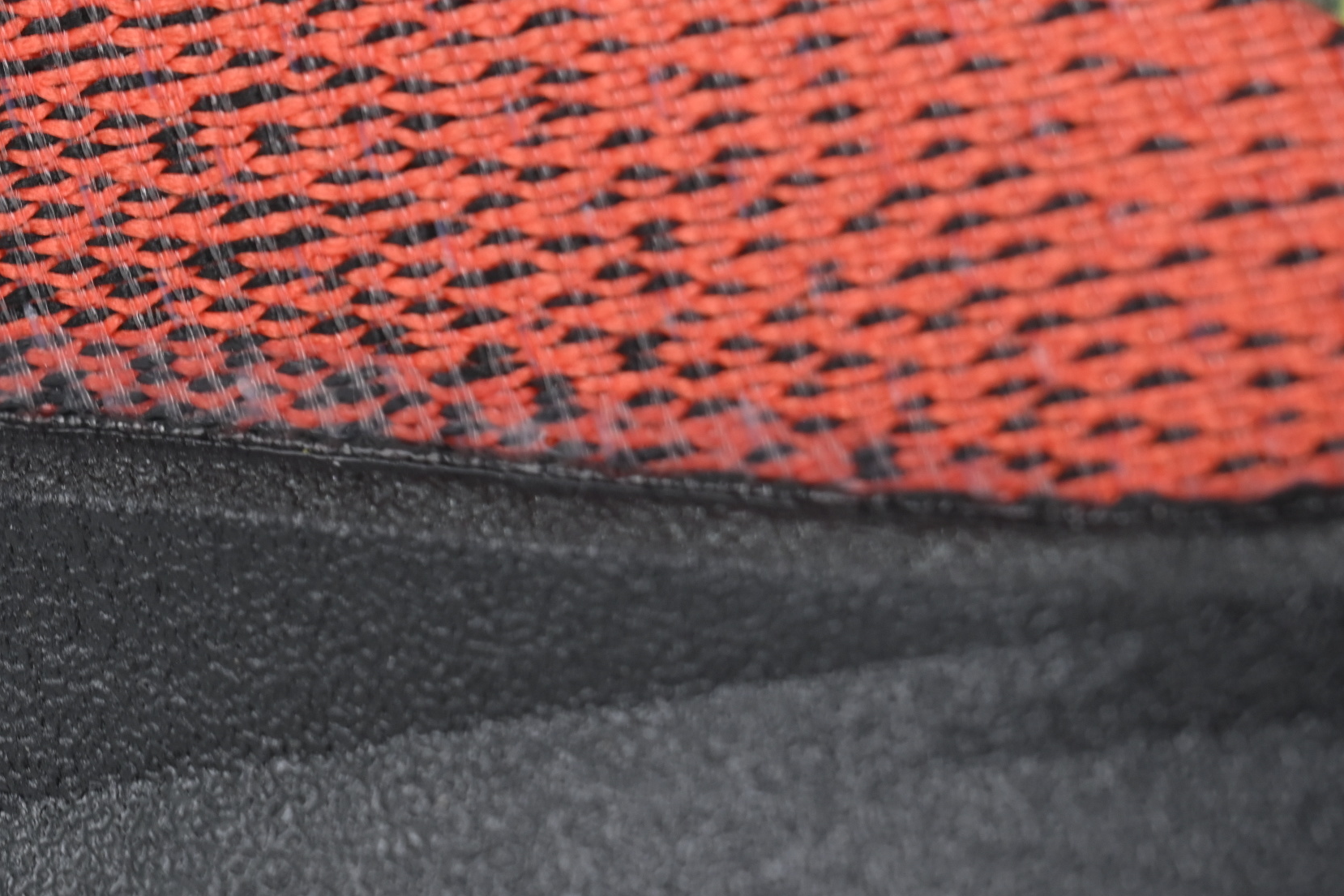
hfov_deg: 8.1
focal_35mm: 254
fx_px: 9481
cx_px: -53
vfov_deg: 5.4
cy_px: -3
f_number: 9
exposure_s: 1/100
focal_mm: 102
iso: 400
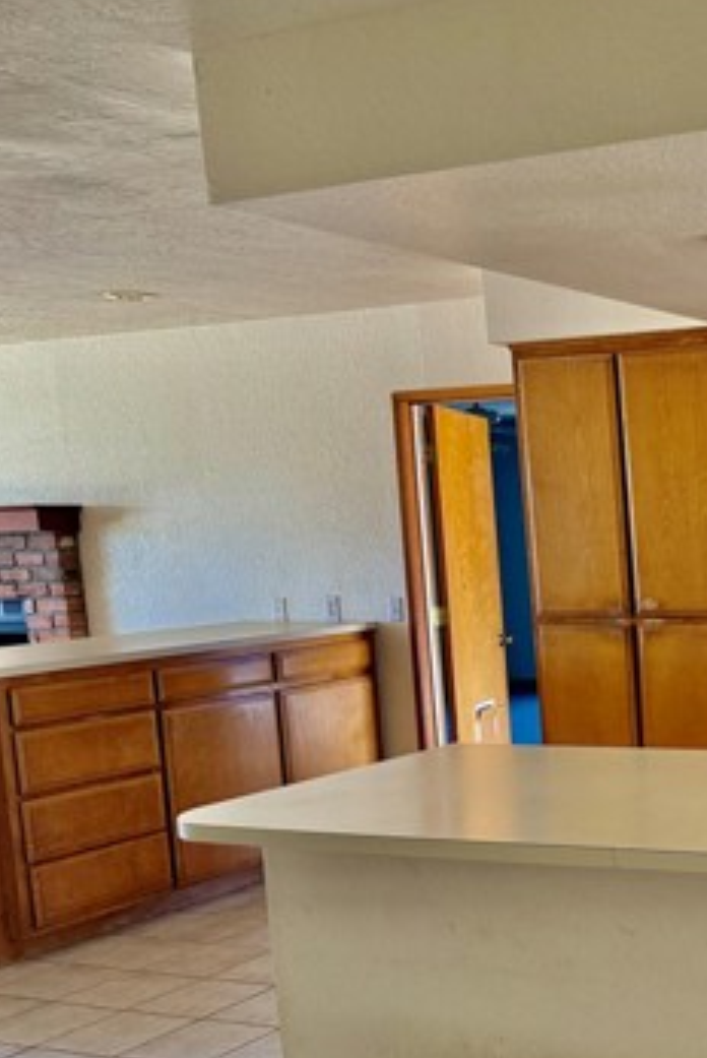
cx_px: 902
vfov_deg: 42.2
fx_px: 1352
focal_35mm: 46
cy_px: 695
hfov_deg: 25.5
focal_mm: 6.76
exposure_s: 1/121
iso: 200
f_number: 1.78
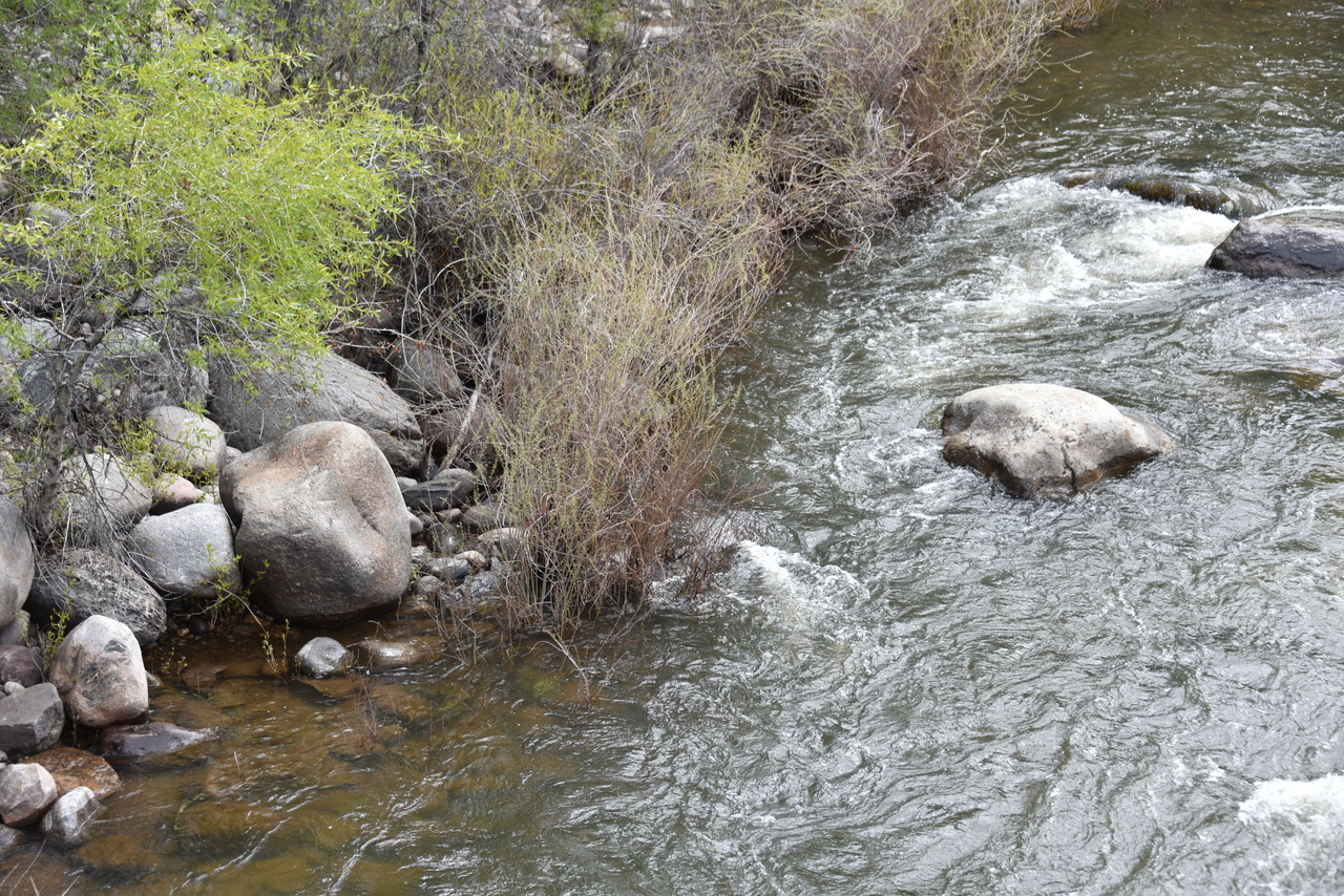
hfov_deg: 28.8
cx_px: 672
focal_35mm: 70
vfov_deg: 19.5
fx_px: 2614
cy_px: 448
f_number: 5
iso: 110
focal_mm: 70
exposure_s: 1/160
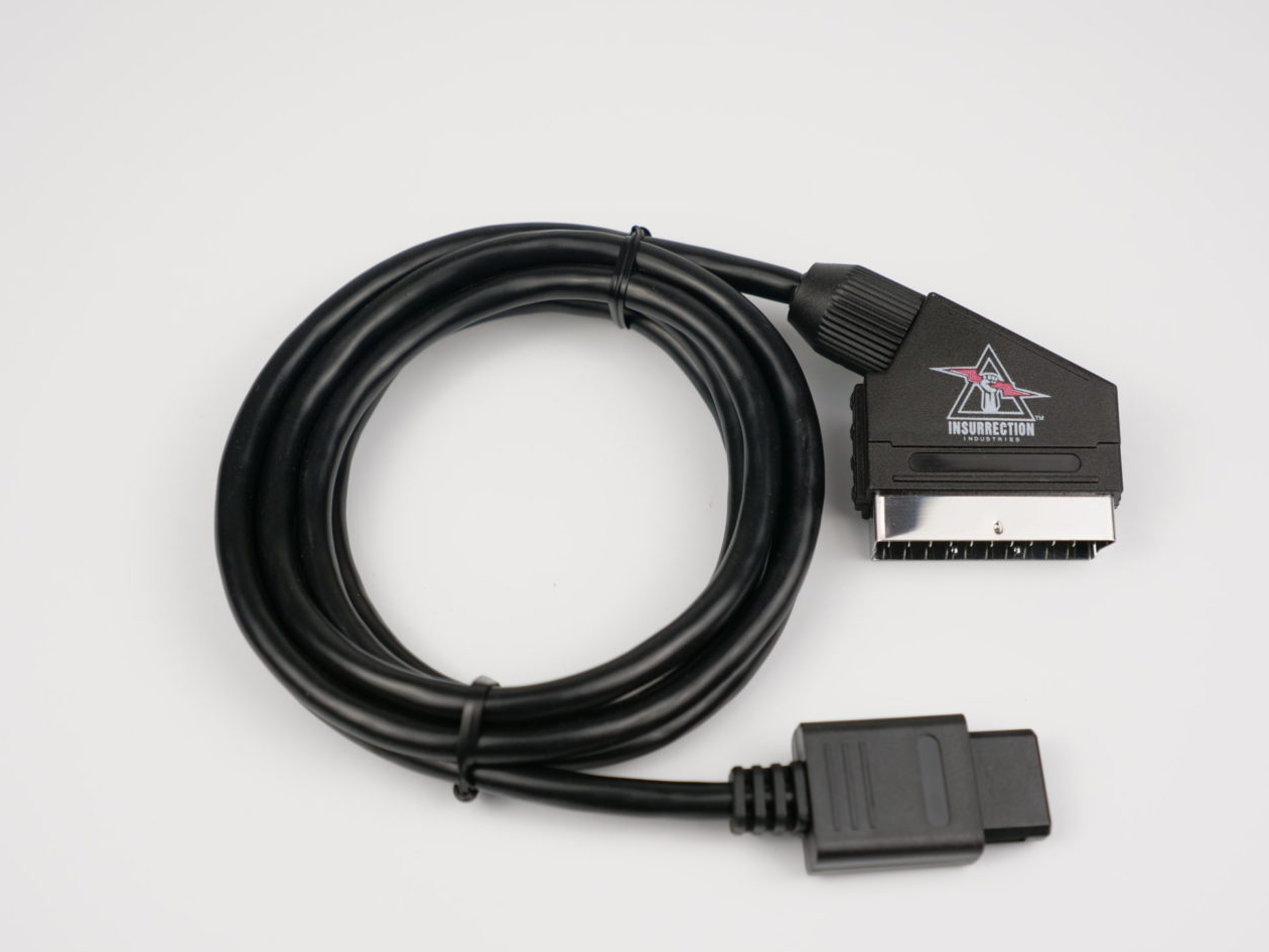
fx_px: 2016
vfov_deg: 26.6
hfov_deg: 34.9
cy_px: 498
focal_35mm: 55
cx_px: 665
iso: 200
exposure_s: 1/160
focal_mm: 26
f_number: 3.2
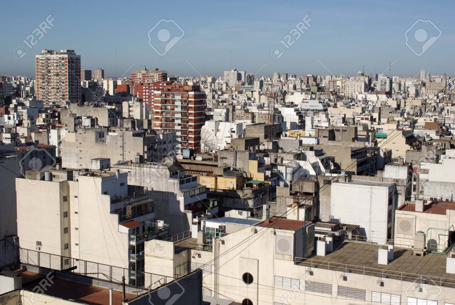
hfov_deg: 37.8
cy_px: 152
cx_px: 228
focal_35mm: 52
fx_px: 664
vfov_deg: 25.8
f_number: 8
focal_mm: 35
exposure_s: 1/350
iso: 100
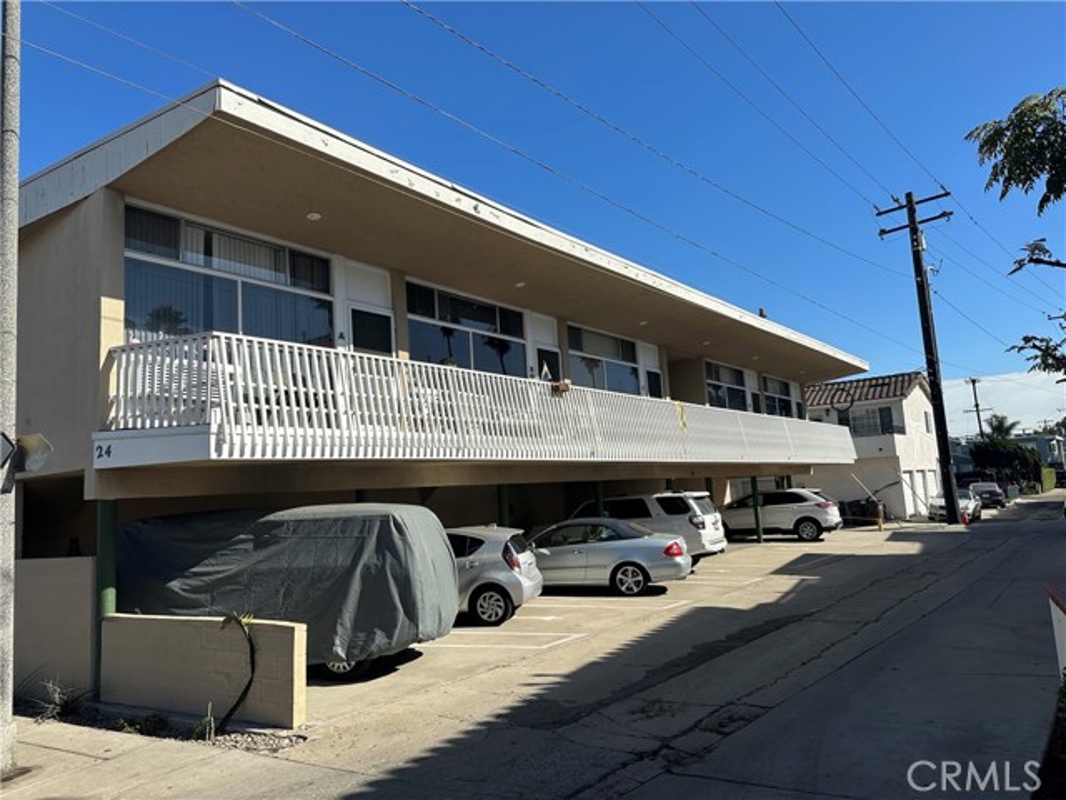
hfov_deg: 71.6
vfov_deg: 56.8
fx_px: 739
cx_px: 533
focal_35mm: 24
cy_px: 400
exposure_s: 1/5525
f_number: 1.78
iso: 80
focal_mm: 6.86
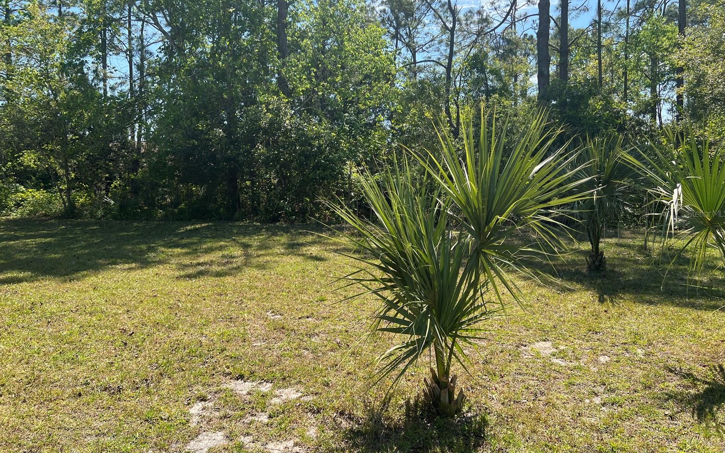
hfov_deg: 66.5
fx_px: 553
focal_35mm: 28
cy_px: 213
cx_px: 362
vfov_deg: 44.5
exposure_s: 1/2165
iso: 50
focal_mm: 5.7
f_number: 1.5
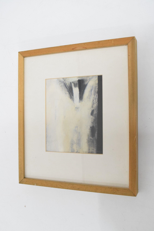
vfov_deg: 51.3
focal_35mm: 38
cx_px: 77
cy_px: 116
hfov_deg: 35.5
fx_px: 241
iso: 3200
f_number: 6.3
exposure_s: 1/125
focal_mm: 25
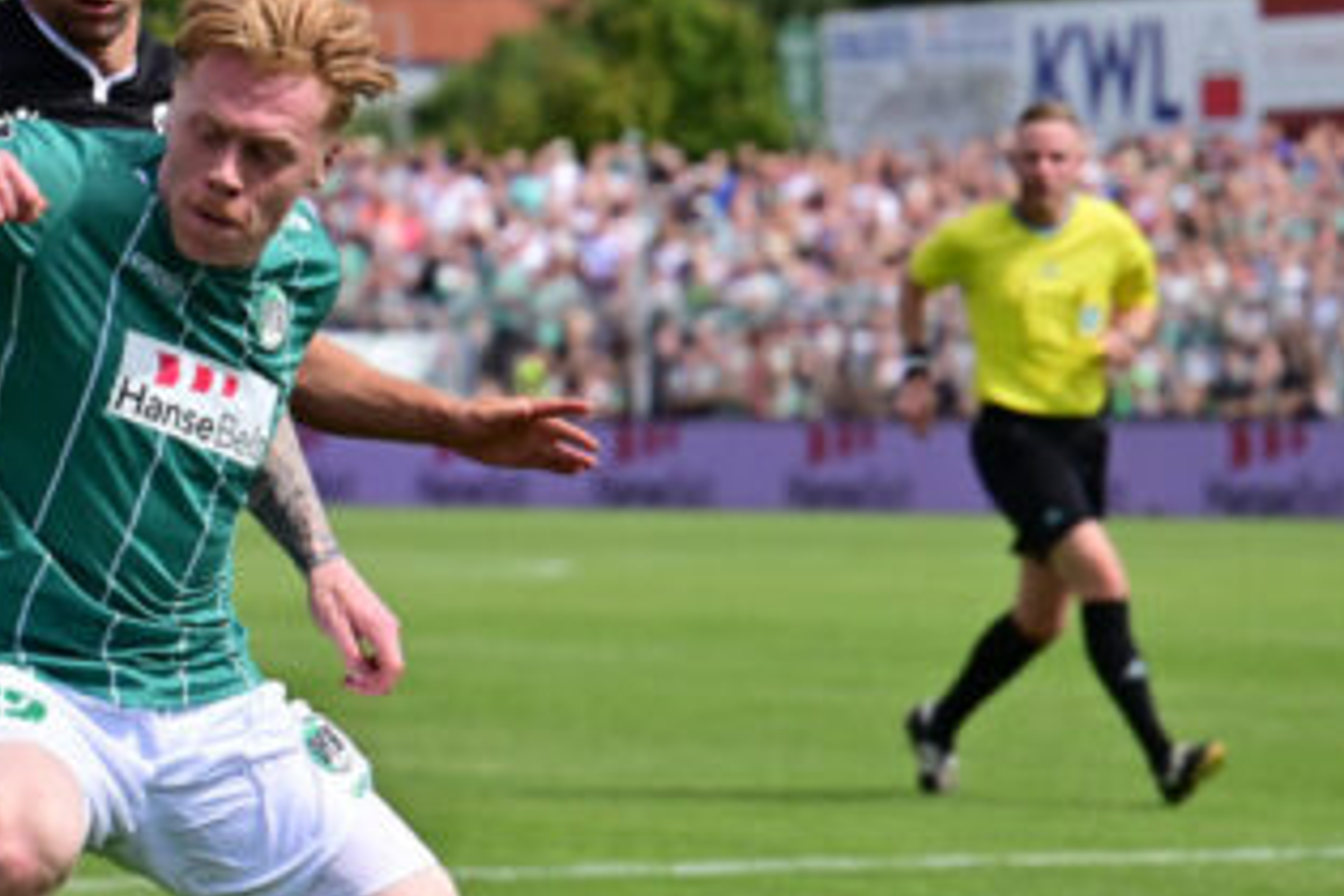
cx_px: 55
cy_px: 627
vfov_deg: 5.7
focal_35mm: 243
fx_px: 9071
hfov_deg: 8.4
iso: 320
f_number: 4
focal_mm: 110
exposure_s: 1/4000
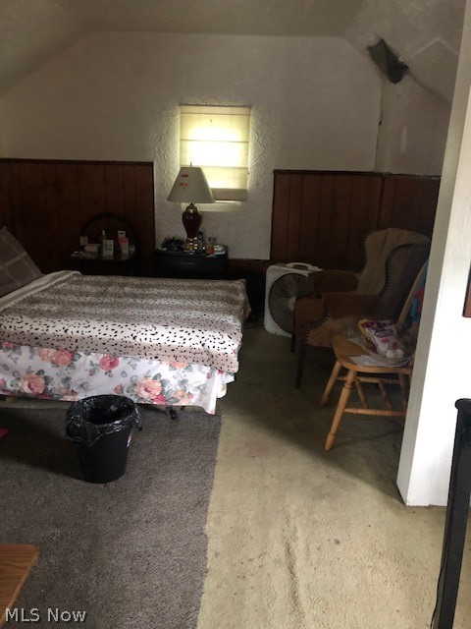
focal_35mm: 28
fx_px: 508
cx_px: 236
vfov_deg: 63.4
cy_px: 314
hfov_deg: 49.7
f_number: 1.8
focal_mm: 3.99
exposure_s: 1/4
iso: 100
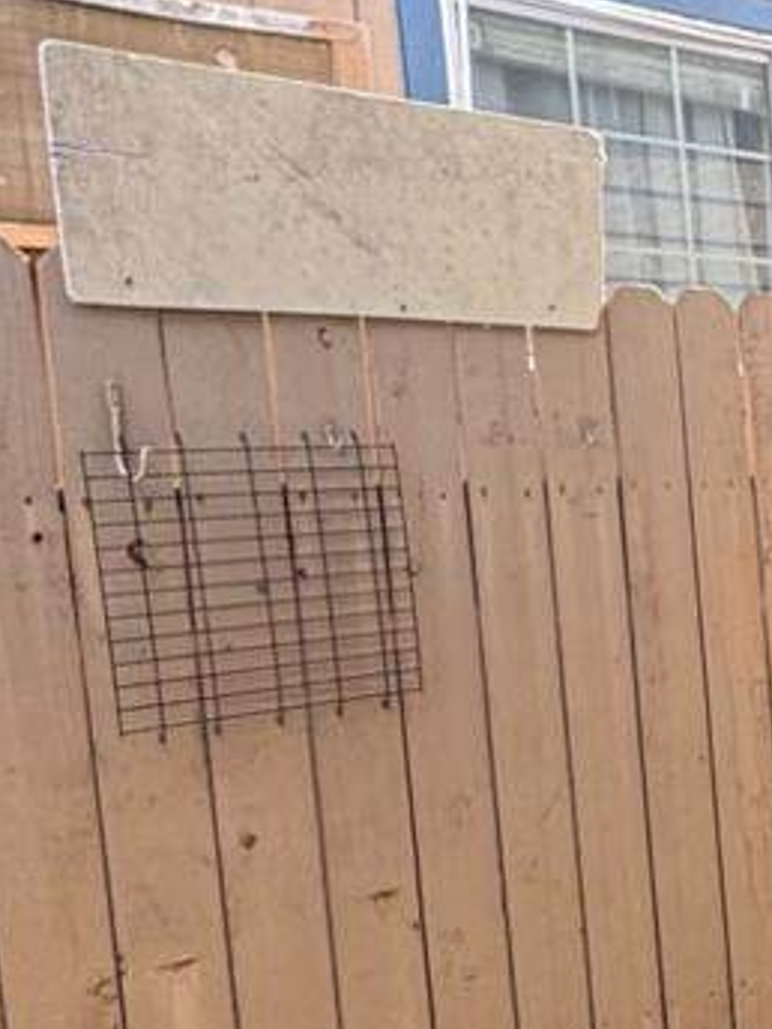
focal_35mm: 61
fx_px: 1814
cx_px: 1531
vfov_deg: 31.4
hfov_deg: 17.5
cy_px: 706
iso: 64
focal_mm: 2.22
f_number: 2.2
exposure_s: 1/99
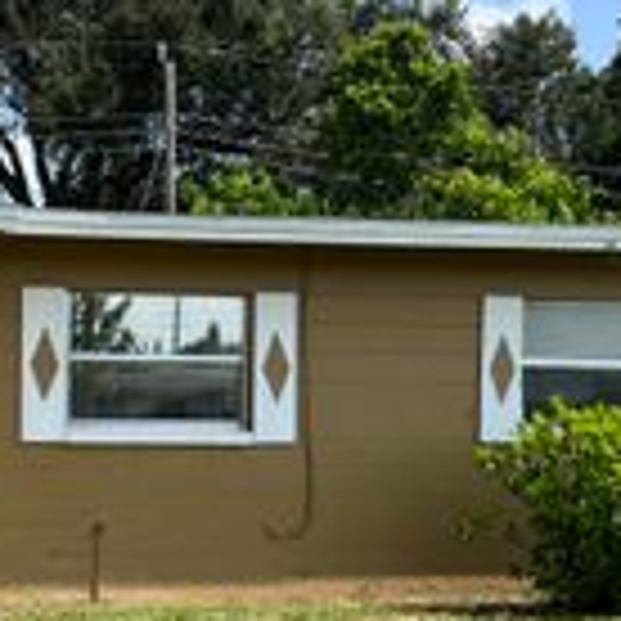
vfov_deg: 20.5
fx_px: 1685
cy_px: 556
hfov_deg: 20.3
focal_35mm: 83
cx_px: 14
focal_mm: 5.7
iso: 50
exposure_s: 1/3165
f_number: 1.5
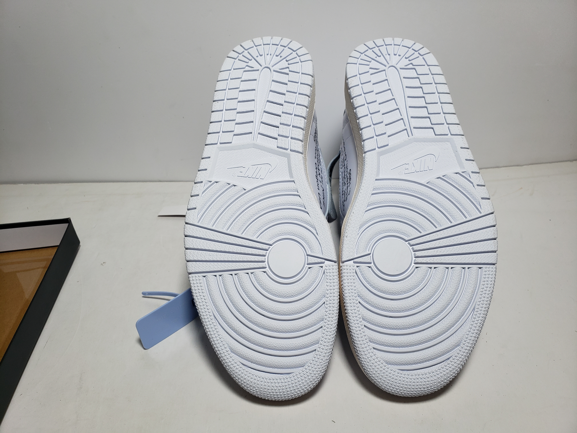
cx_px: 288
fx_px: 433
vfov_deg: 53.1
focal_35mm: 26
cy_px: 216
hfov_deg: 67.3
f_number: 2.4
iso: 50
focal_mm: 4.3
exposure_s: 1/307
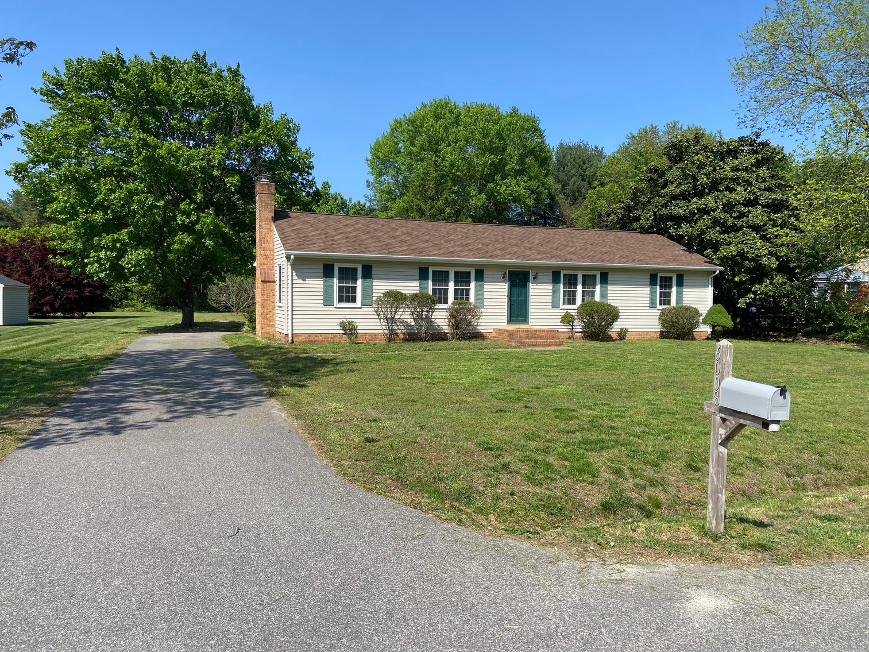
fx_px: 653
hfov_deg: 67.3
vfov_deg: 53.1
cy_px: 326
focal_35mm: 26
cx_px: 434
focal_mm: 4.25
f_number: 1.8
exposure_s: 1/2268
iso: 32
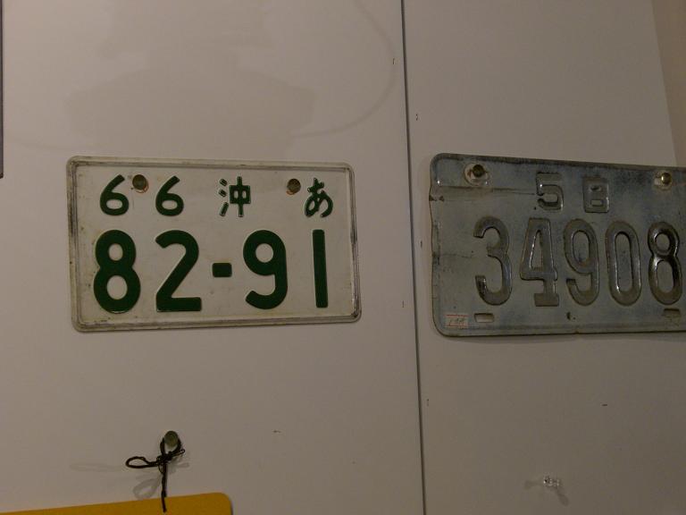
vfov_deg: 22.3
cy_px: 258
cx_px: 343
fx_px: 1308
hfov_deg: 29.4
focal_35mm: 66
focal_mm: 13.7
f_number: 3.8
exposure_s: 1/50
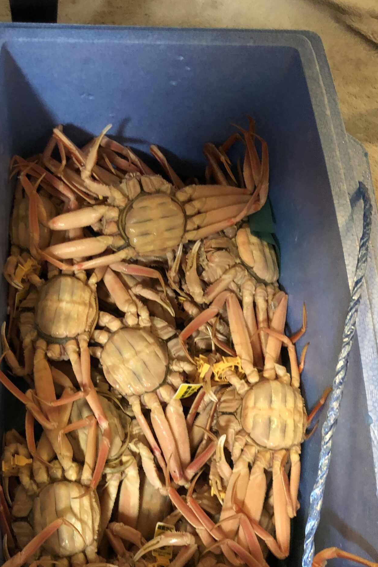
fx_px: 630
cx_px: 124
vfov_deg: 48.3
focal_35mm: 40
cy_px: 321
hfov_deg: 33.1
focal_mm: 4
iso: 100
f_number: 1.8
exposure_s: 1/5
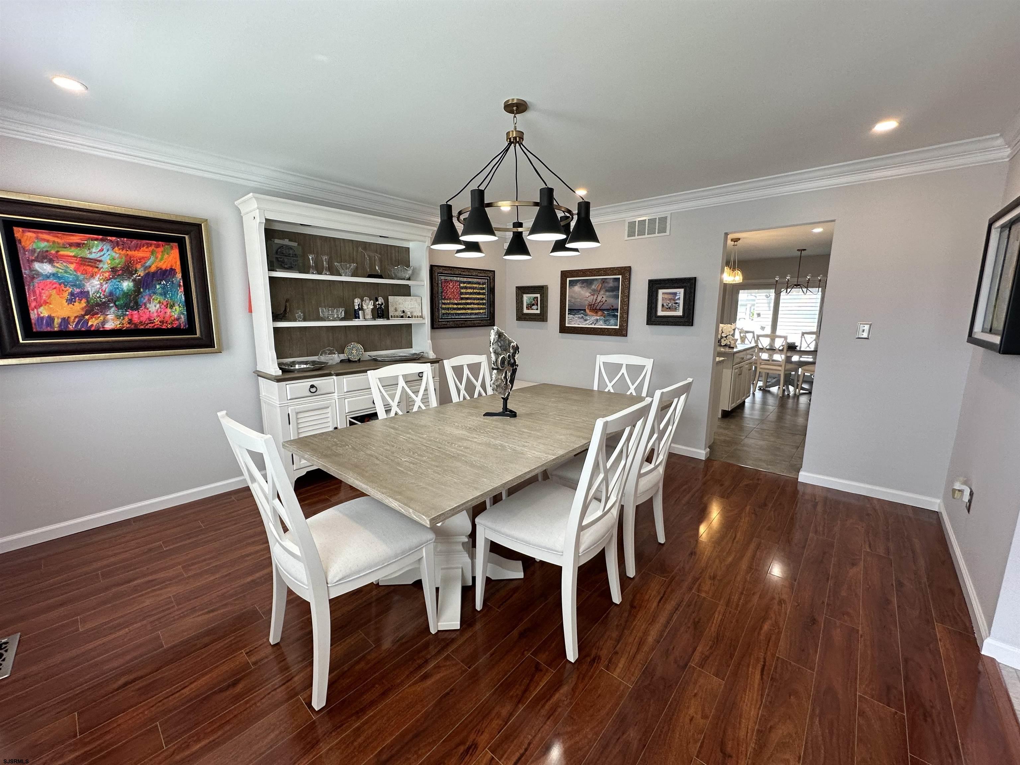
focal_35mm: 14
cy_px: 382
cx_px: 510
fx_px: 413
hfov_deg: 102.1
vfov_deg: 85.7
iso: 100
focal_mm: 2.22
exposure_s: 1/120
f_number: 2.2
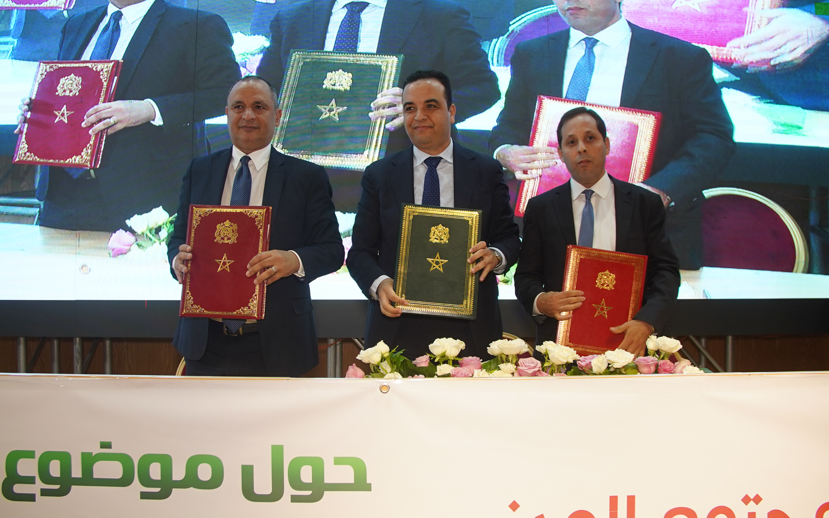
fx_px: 655
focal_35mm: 29
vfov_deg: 43.1
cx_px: 413
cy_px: 256
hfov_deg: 64.6
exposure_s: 1/50
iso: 320
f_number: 2.8
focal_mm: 16.8
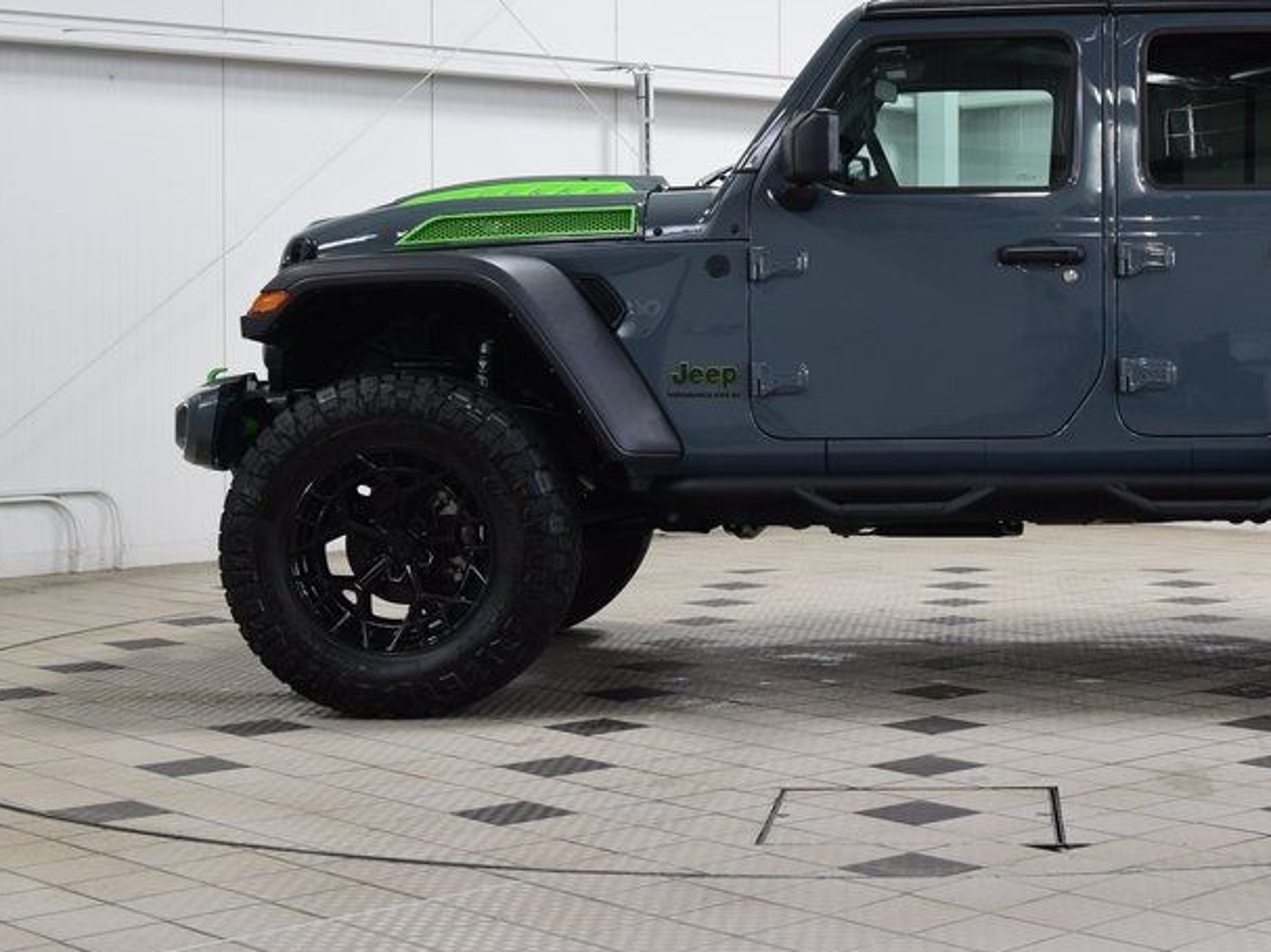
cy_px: 355
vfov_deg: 20.1
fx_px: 2680
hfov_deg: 26.2
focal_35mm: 73
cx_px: 1009
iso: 400
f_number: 6.3
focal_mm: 30
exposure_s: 1/15
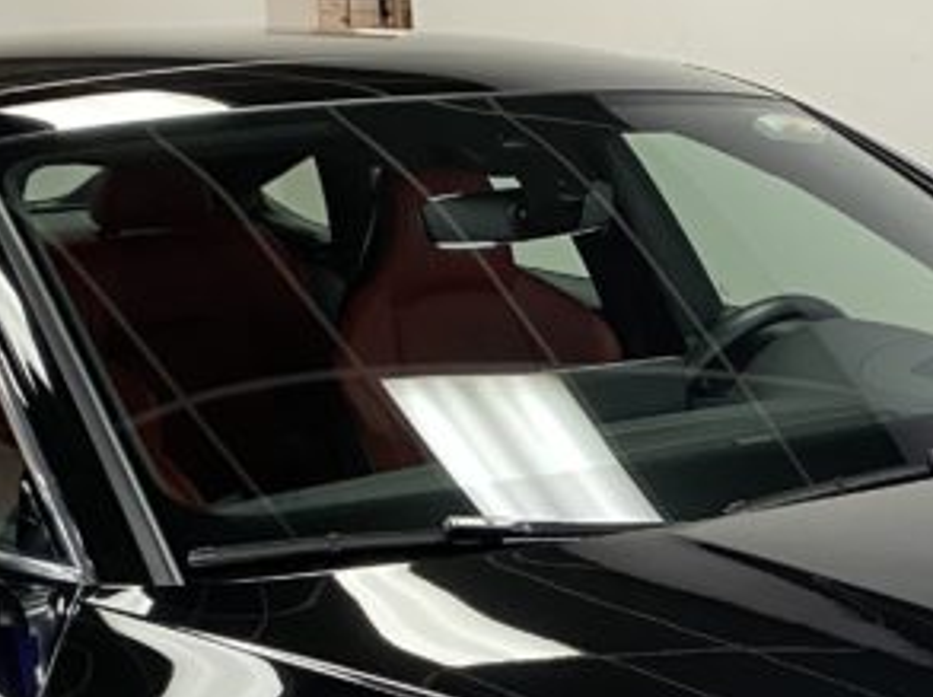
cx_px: 885
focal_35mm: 91
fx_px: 2450
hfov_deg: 21.0
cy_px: 933
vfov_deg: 15.4
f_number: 1.8
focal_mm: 4.25
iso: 200
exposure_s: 1/60
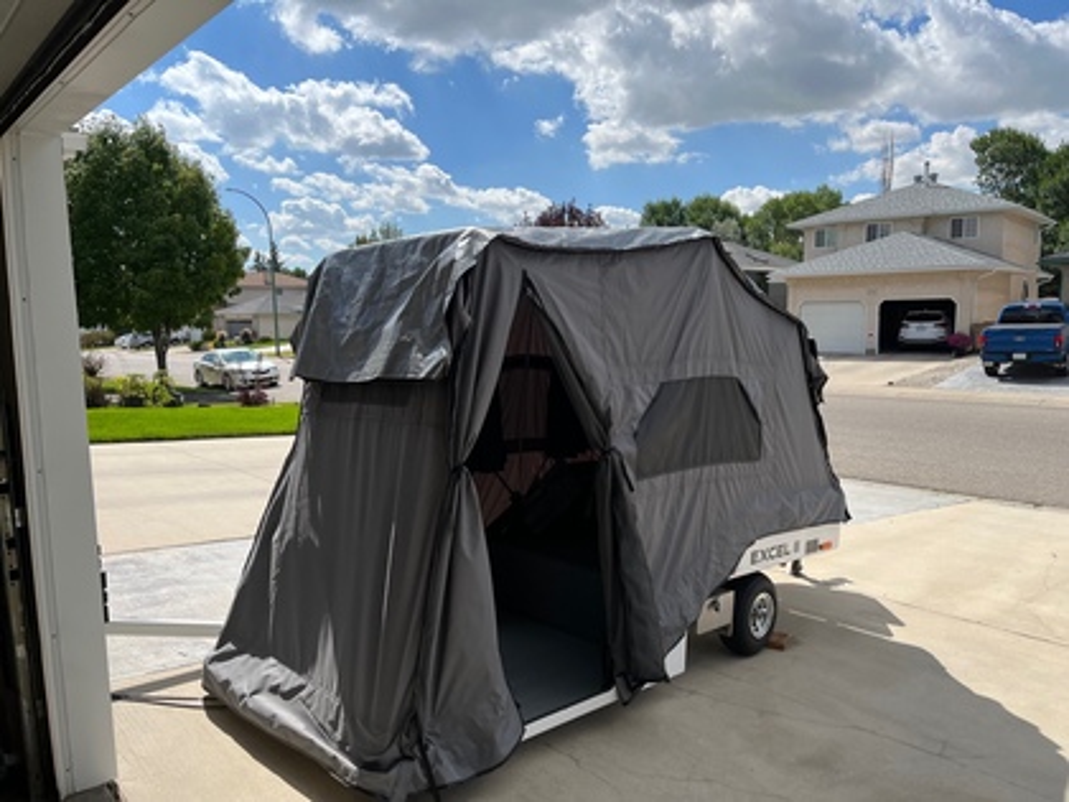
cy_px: 401
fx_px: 803
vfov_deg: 53.1
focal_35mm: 26
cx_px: 534
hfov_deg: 67.3
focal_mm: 5.1
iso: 50
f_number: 1.6
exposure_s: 1/4484
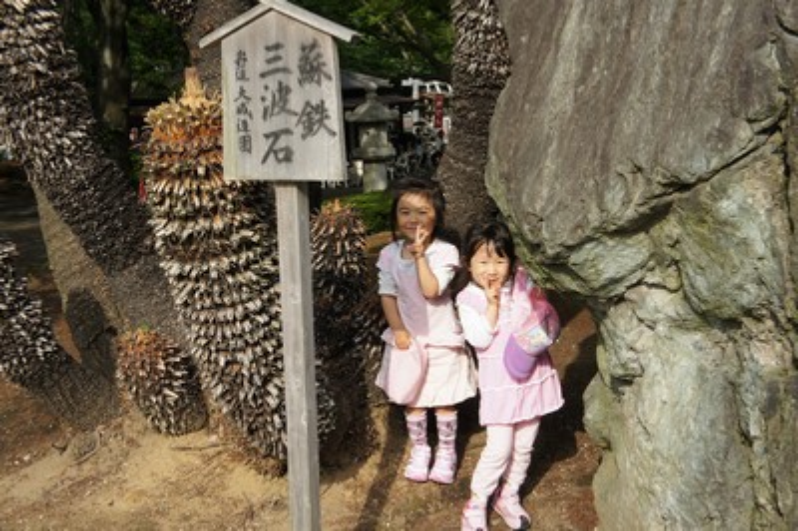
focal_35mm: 54
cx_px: 399
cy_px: 266
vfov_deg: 25.0
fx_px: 1196
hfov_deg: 36.9
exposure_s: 1/250
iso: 200
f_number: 8
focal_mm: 36
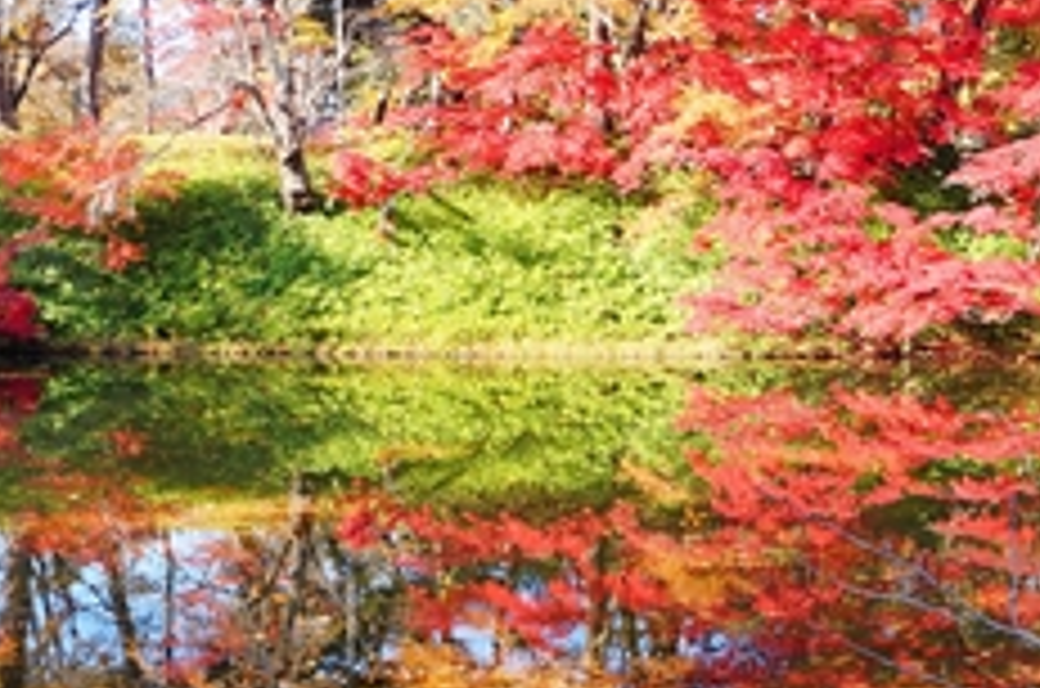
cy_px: 531
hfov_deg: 38.2
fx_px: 1499
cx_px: 486
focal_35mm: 52
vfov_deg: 25.5
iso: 100
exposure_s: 1/80
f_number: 5.6
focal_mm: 10
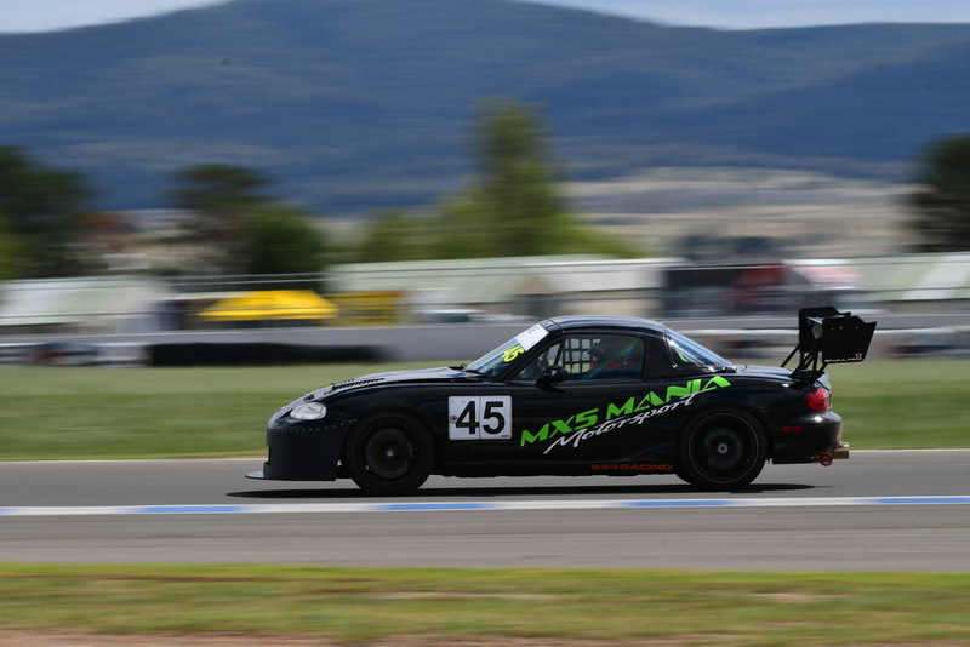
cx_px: 485
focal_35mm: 300
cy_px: 324
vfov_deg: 4.6
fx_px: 8086
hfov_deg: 6.9
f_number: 14
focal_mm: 200
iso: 100
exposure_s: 1/125
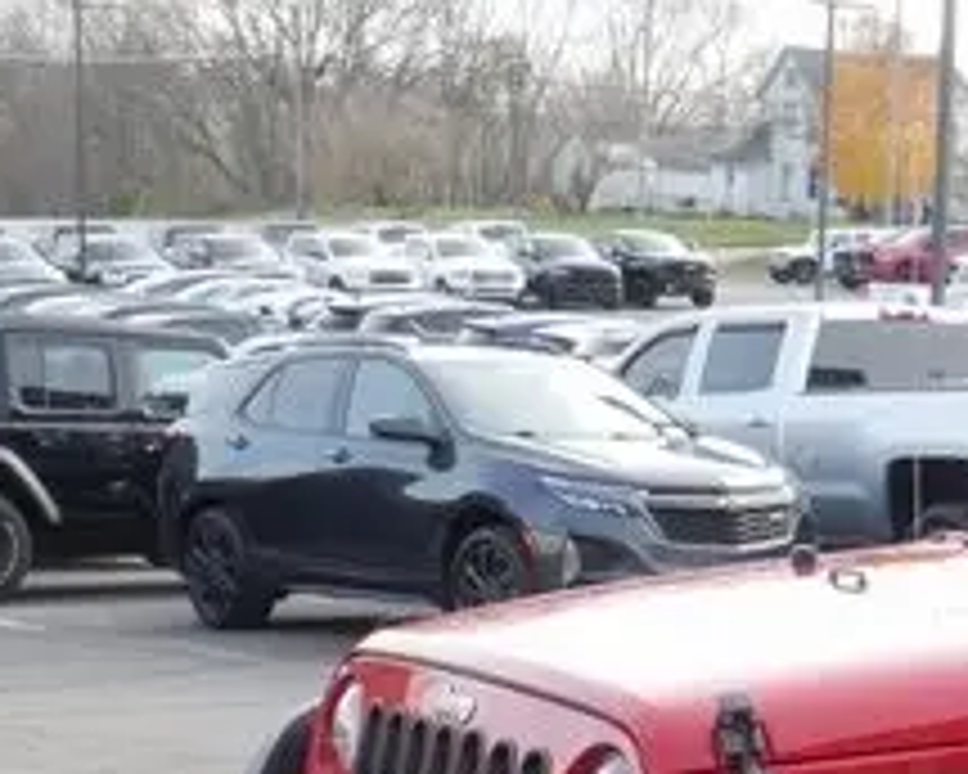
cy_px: 880
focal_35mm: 93
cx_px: 1306
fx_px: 2664
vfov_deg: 16.0
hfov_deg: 18.9
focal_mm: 16
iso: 1250
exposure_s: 1/60
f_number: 20
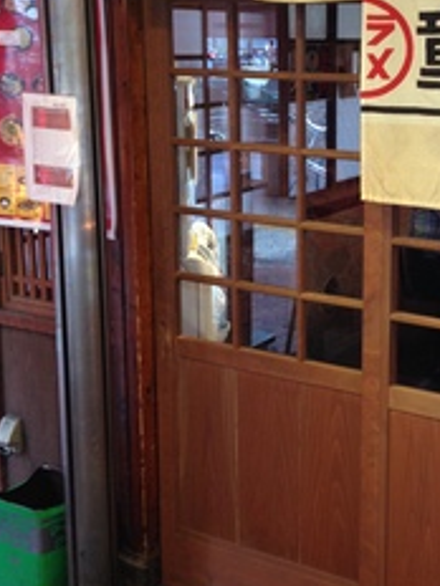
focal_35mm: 57
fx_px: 966
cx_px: 374
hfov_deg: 25.1
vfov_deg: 33.7
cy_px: 230
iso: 100
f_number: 2.4
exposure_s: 1/20
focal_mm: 4.12
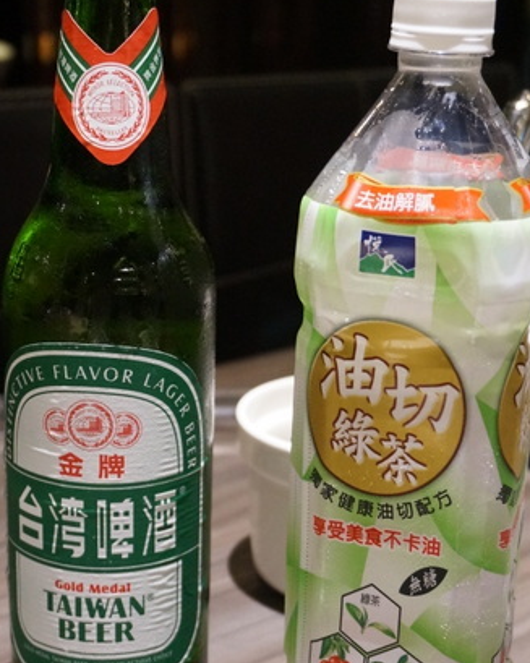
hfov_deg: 23.1
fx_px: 1295
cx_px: 265
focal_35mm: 66
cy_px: 353
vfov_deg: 28.7
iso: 3200
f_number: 5
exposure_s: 1/30
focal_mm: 30
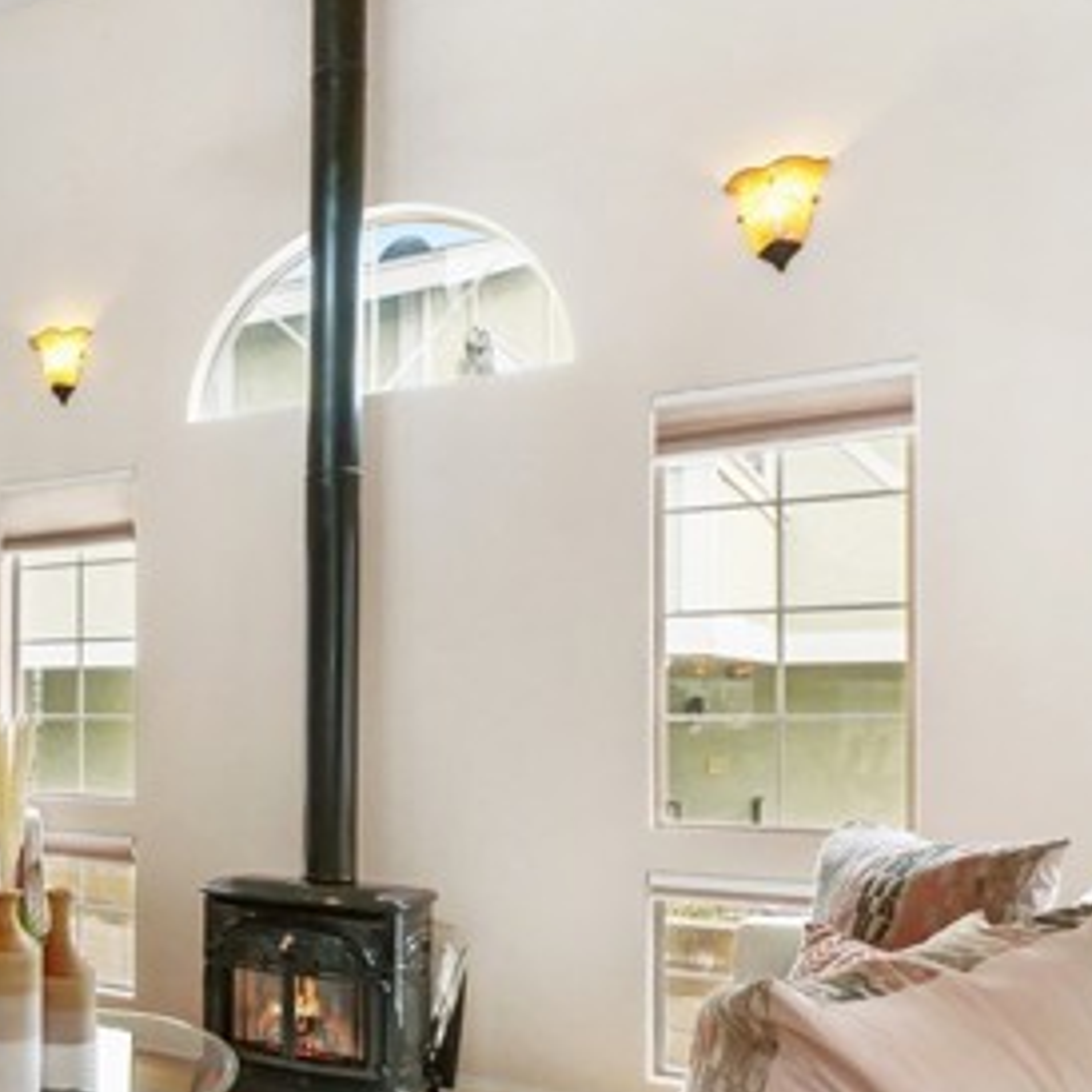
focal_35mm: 33
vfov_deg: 48.8
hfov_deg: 41.4
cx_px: -64
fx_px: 1178
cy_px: 741
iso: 3200
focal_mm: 8
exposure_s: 1/125
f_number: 8
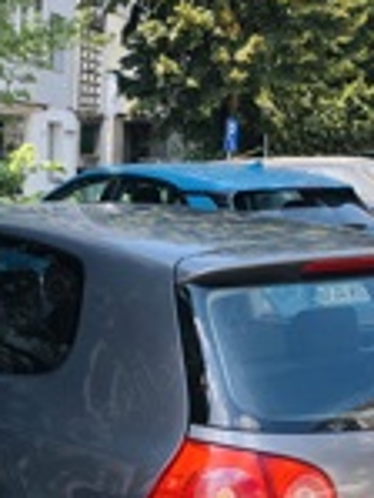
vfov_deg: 25.8
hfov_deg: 19.5
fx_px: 1079
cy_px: 150
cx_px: 80
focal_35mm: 75
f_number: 1.8
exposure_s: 1/444
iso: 20
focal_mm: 3.99
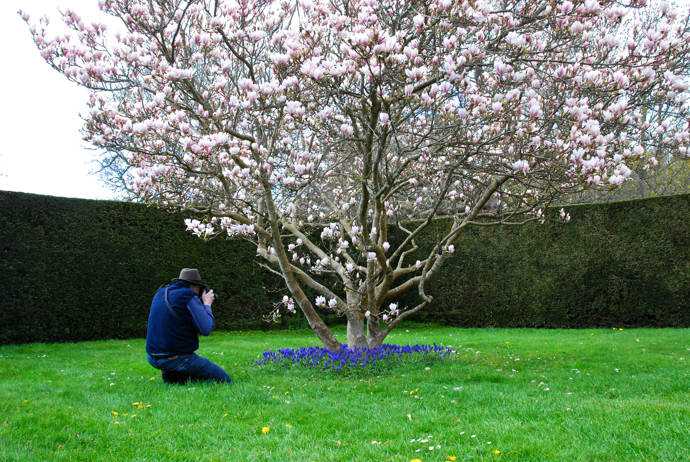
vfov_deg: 37.0
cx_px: 345
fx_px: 691
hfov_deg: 53.1
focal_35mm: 36
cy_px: 231
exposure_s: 1/320
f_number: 9
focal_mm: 24
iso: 800
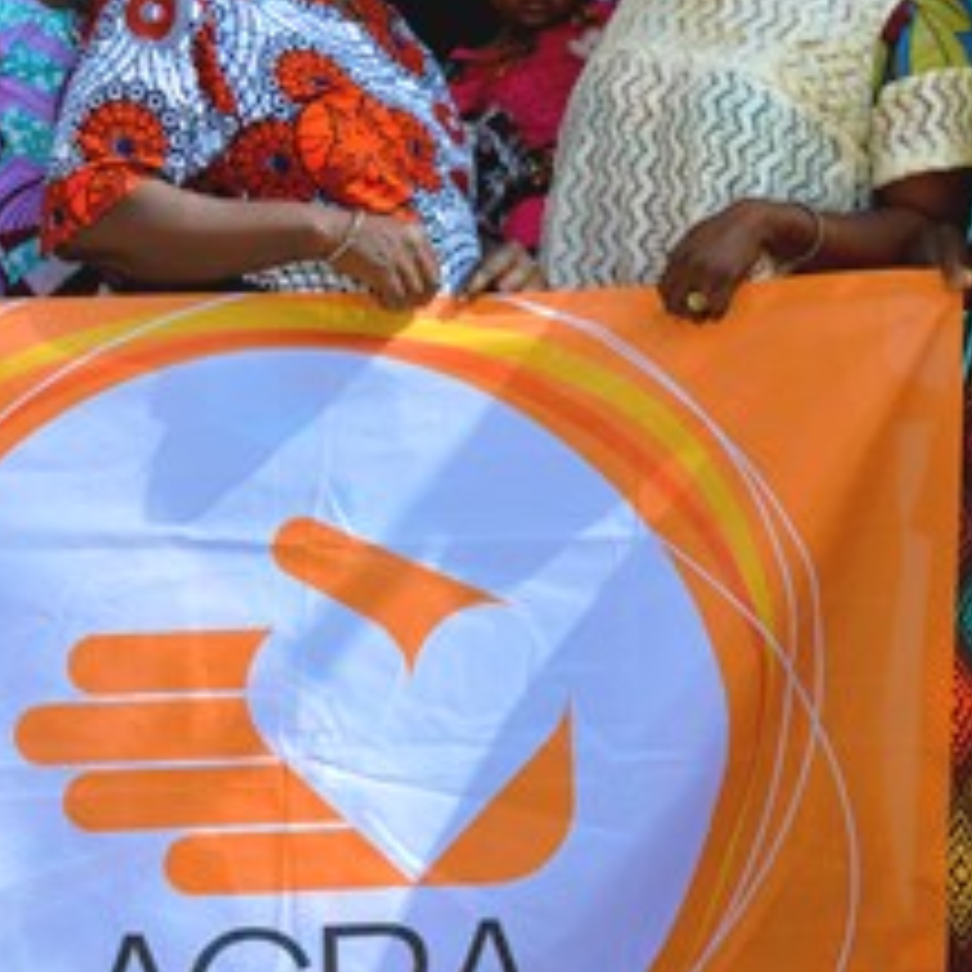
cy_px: 423
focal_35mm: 113
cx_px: 387
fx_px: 3590
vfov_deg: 15.4
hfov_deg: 15.4
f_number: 8
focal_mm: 30
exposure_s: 1/250
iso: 100
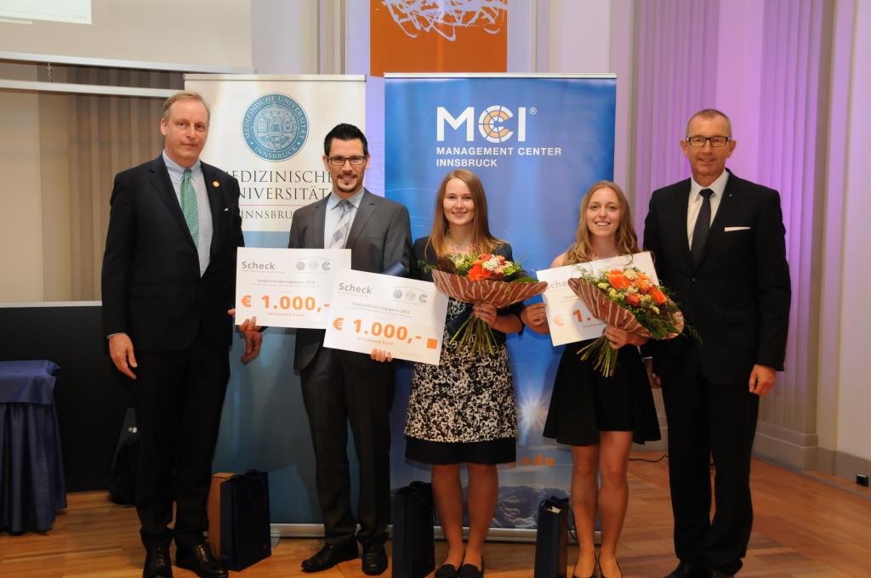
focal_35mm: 44
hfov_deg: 45.0
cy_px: 289
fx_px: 1051
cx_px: 436
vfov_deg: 30.8
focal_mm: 29
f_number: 4.5
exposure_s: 1/60
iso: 1000
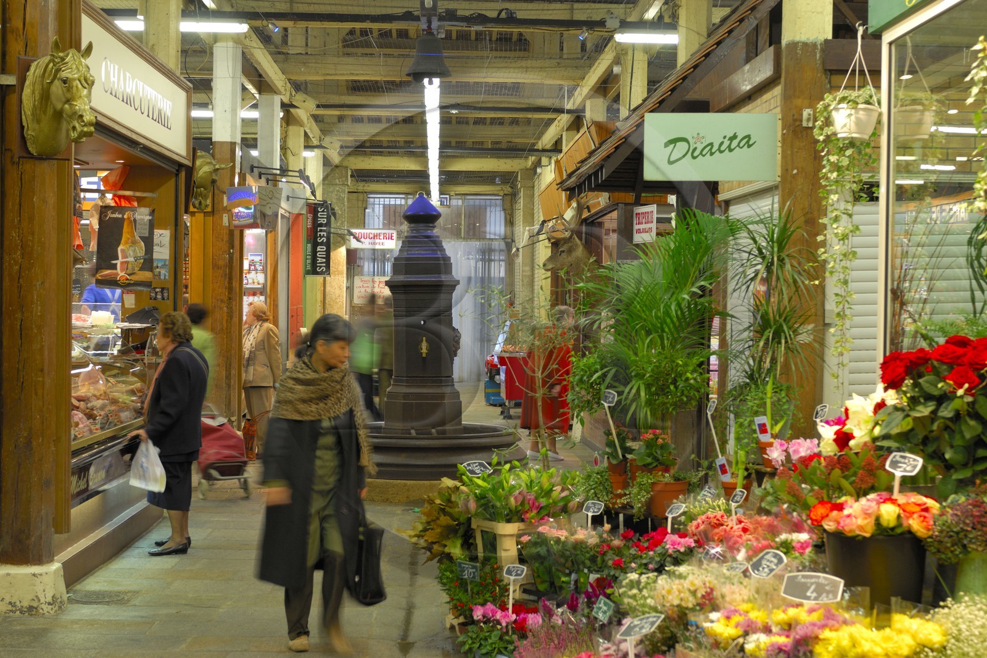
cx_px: 494
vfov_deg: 23.8
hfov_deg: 35.1
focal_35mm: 57
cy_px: 329
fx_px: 1562
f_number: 4.5
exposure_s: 1/8
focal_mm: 38
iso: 100
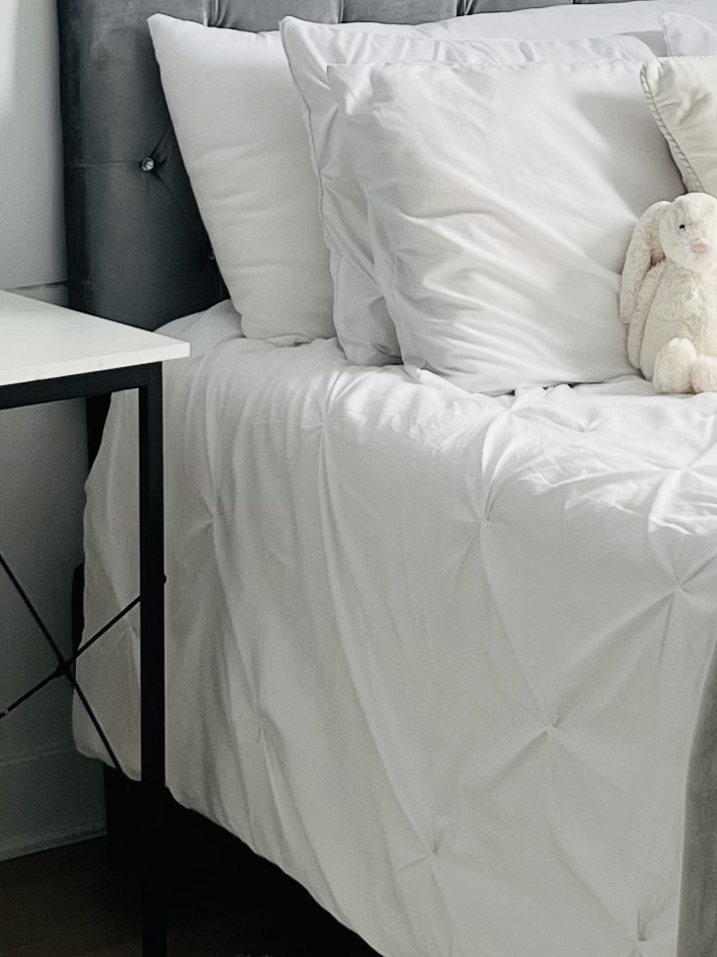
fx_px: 3066
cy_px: -14
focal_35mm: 111
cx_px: 537
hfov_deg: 13.3
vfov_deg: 17.3
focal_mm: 5.1
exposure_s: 1/121
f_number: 1.6
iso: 64
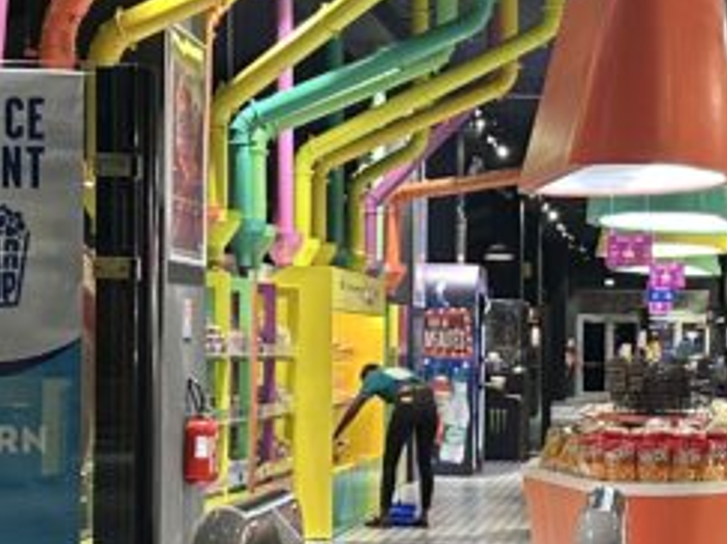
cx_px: 616
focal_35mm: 101
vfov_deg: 14.6
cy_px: 362
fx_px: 2120
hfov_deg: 19.2
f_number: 1.78
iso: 320
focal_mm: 6.86
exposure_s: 1/50
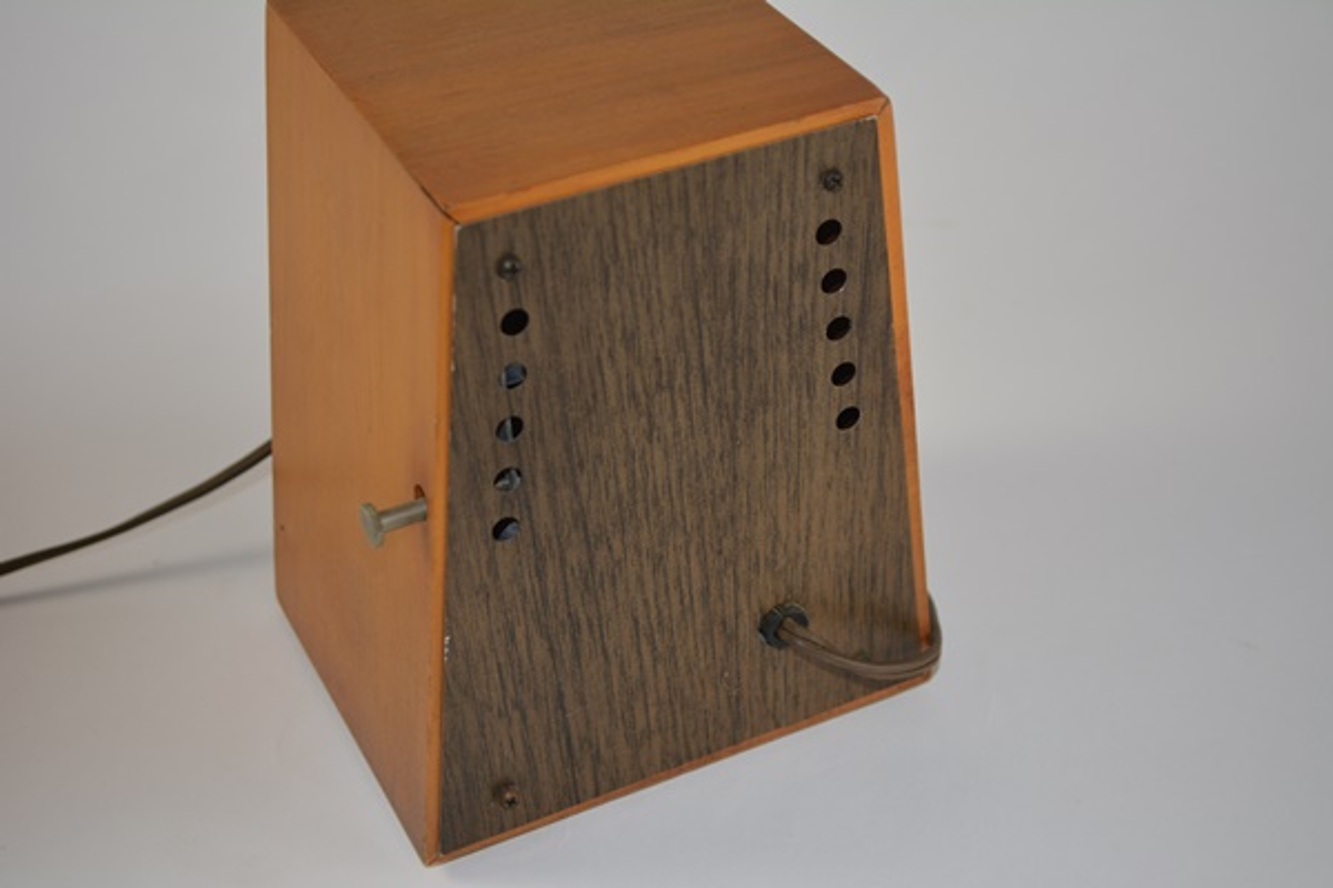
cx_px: 666
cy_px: 444
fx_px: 2221
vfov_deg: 22.6
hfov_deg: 33.4
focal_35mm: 60
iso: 200
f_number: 5.3
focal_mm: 40
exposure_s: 1/160
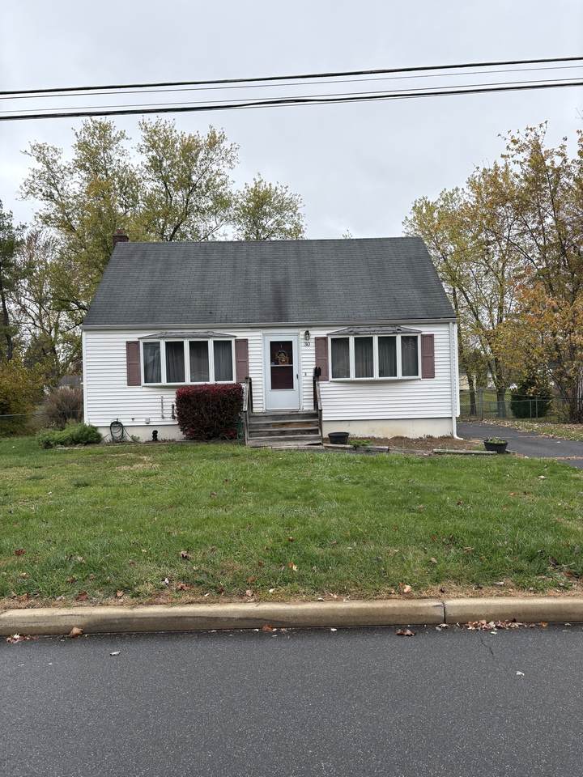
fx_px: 584
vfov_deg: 67.3
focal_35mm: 26
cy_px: 388
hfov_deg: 53.1
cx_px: 292
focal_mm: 5.96
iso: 50
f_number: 1.6
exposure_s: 1/850
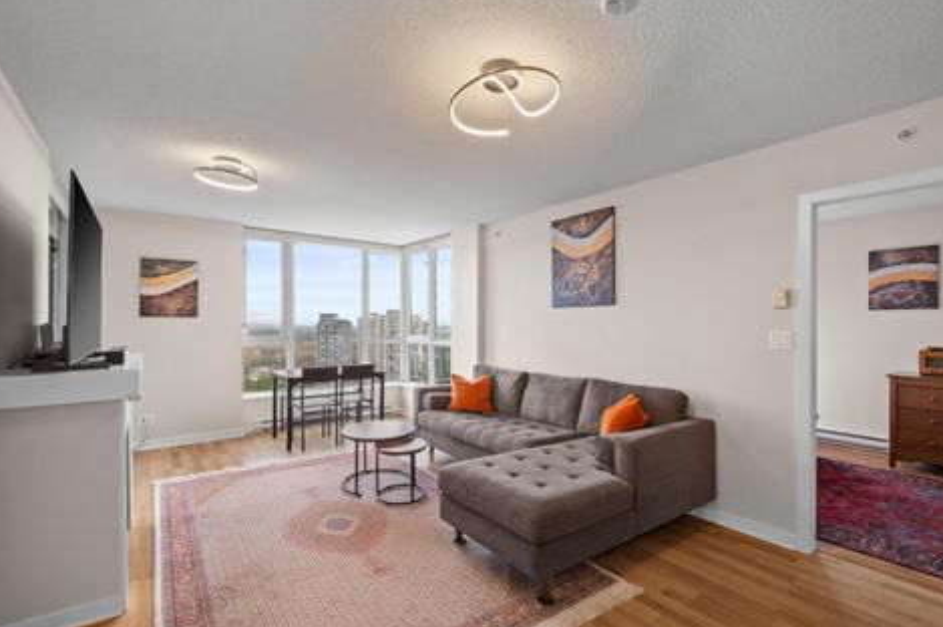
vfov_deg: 73.6
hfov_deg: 96.8
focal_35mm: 16
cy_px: 323
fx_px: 419
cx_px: 470
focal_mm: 10
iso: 500
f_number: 7.1
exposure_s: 1/13
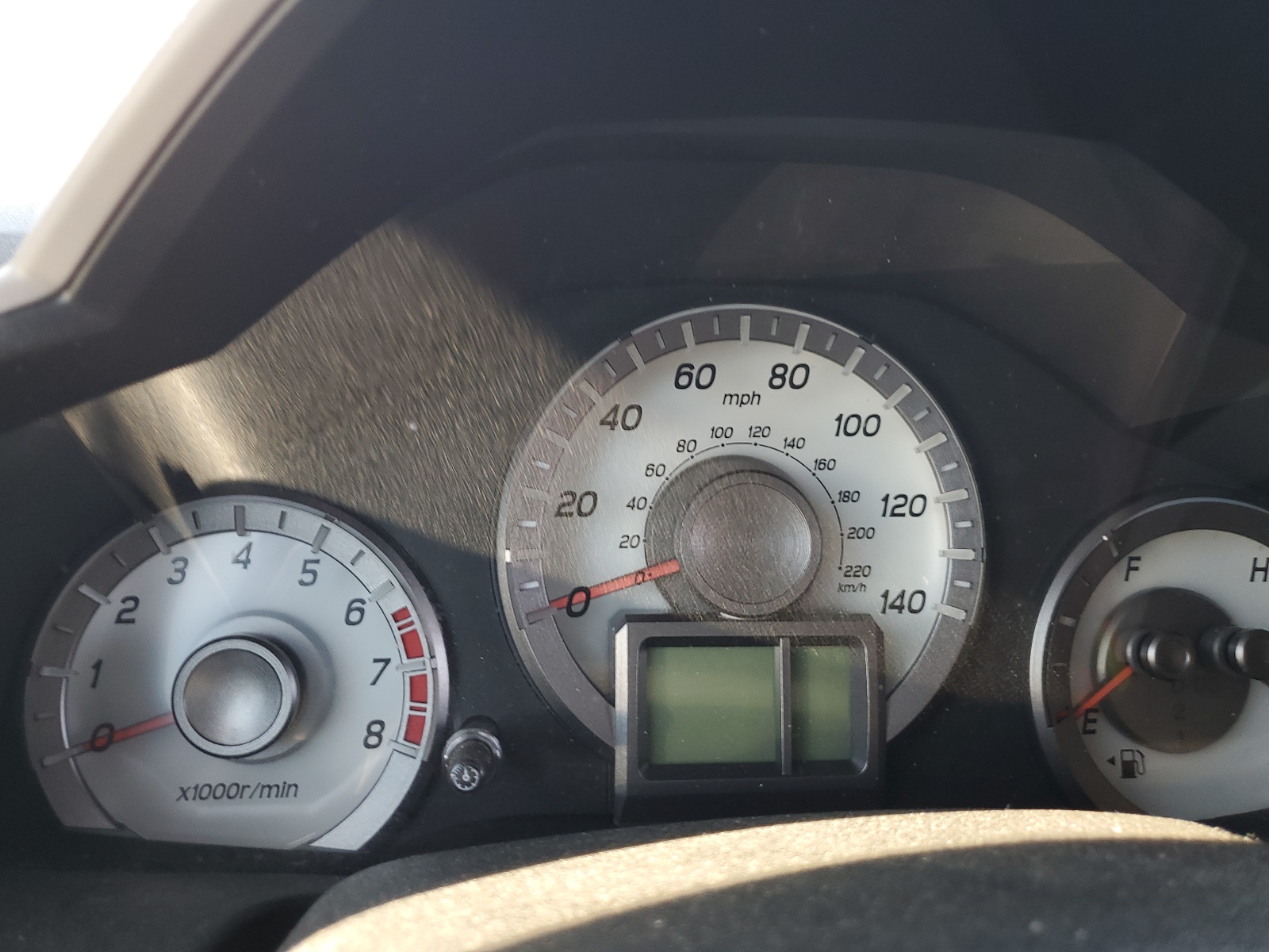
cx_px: 634
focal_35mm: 26
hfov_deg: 67.3
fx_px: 953
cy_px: 476
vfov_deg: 53.1
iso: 55
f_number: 1.5
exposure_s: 1/60.2
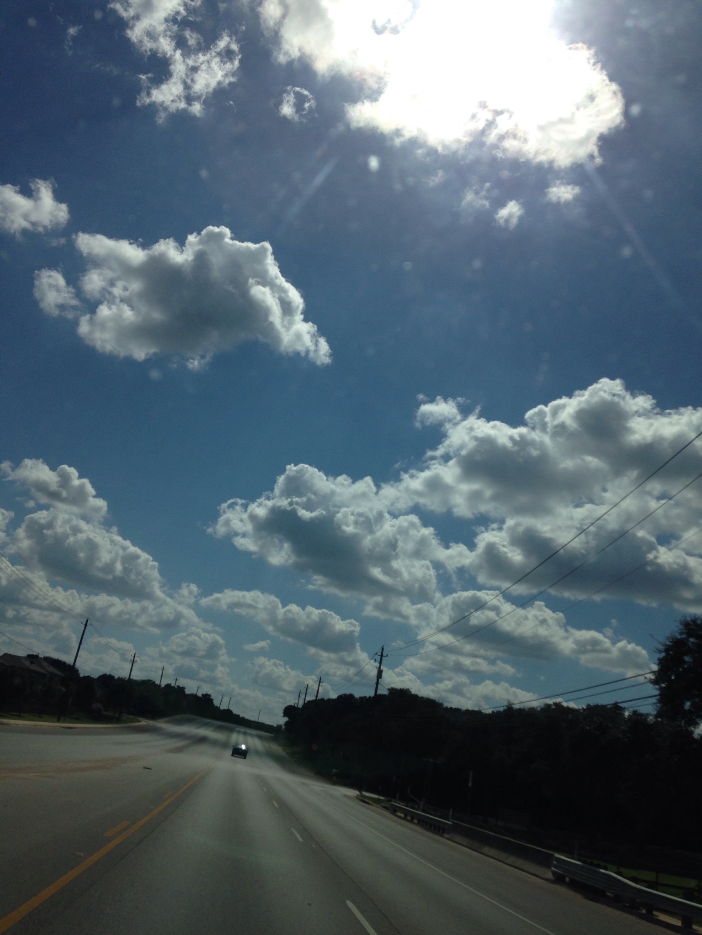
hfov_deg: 42.9
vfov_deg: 55.4
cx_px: 351
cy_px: 468
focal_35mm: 33
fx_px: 892
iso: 50
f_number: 2.4
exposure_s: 1/7752
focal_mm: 4.12
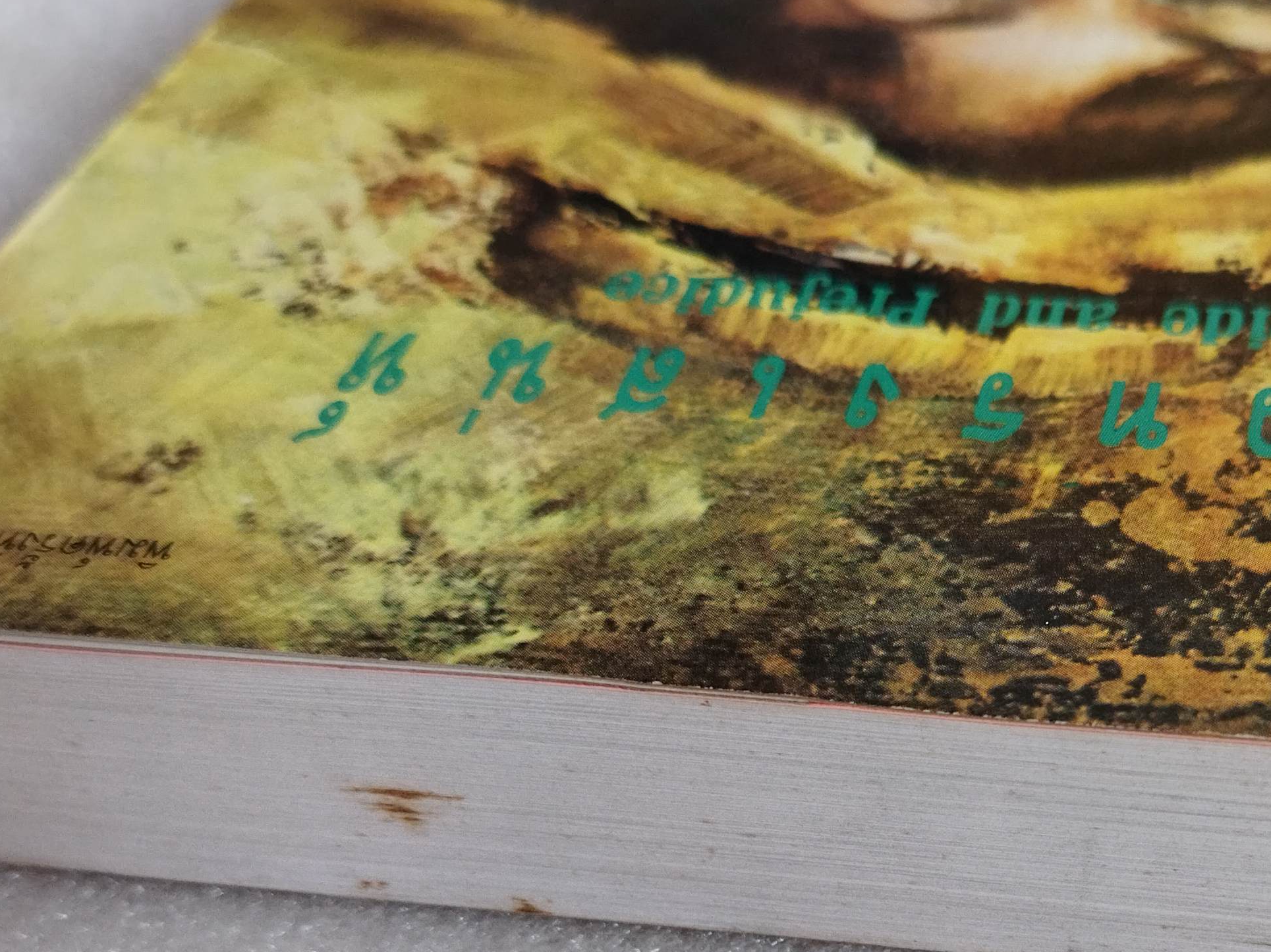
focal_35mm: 56
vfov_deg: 25.3
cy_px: 865
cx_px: 1009
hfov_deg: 33.4
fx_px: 2056
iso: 154
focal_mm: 4.71
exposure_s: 1/60
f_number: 1.79
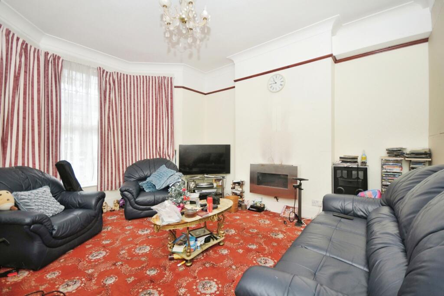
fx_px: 185
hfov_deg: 100.4
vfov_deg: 77.2
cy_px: 148
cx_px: 222
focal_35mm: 15
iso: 200
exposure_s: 1/60
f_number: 5
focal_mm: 10
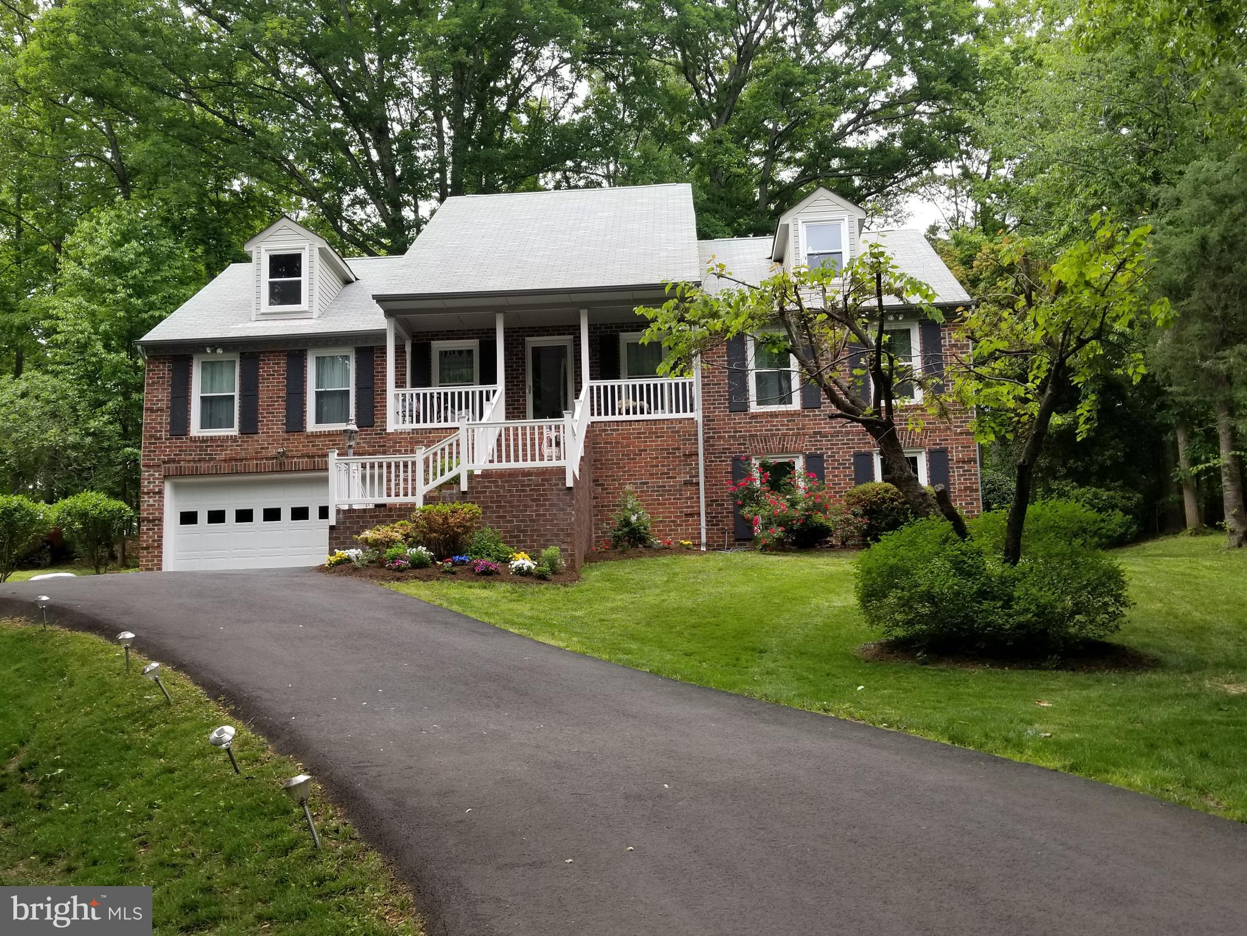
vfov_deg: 53.1
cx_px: 624
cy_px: 468
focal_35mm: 26
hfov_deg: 67.3
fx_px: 937
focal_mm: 4.3
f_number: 1.7
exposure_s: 1/502
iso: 50
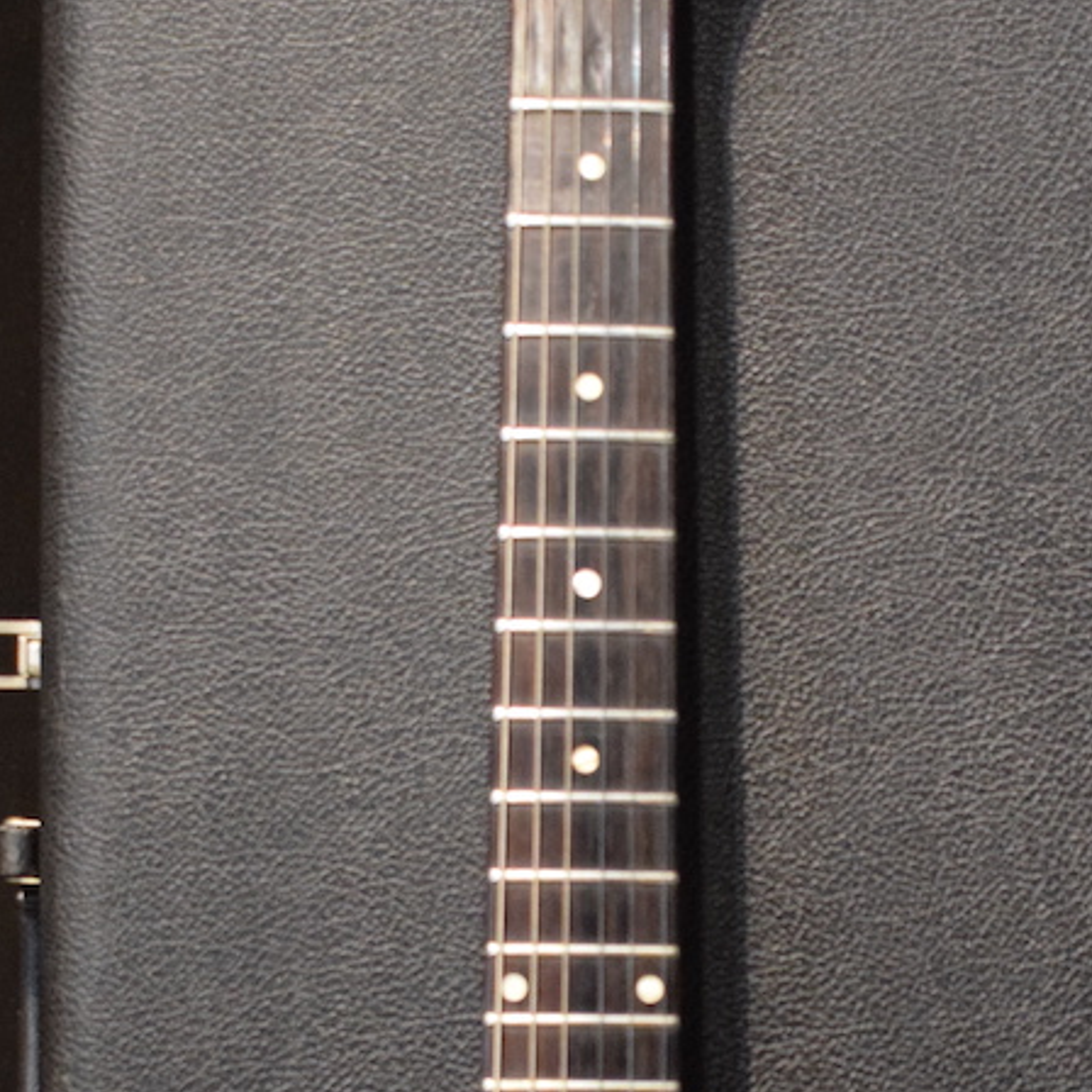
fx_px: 3962
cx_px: 531
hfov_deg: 15.7
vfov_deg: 15.4
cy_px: 1099
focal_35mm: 111
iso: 3200
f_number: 4
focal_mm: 26
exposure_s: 1/20
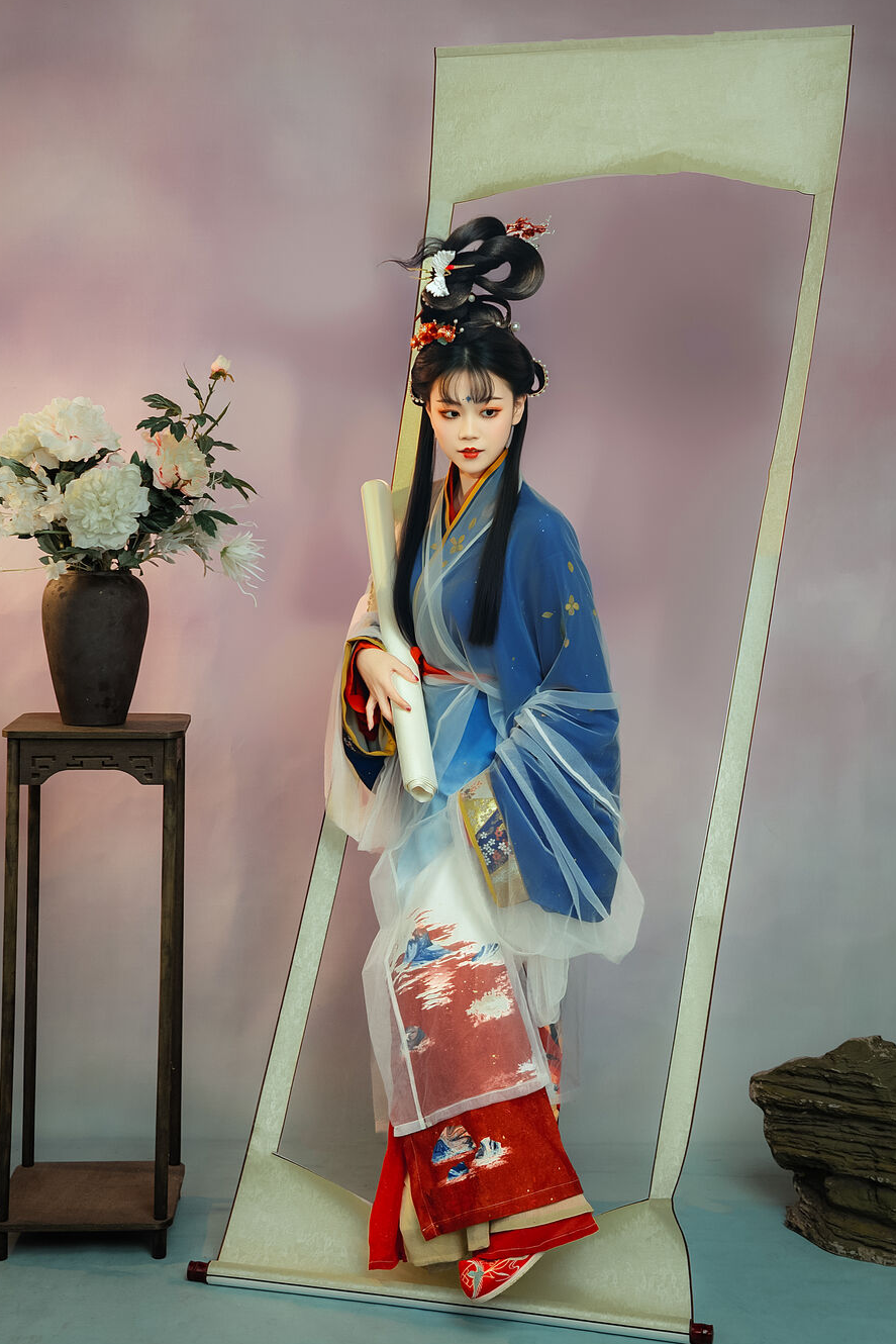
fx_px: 1717
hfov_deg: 29.2
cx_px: 398
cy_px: 514
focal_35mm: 46
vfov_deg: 42.5
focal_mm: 35
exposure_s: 1/80
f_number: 4
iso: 320
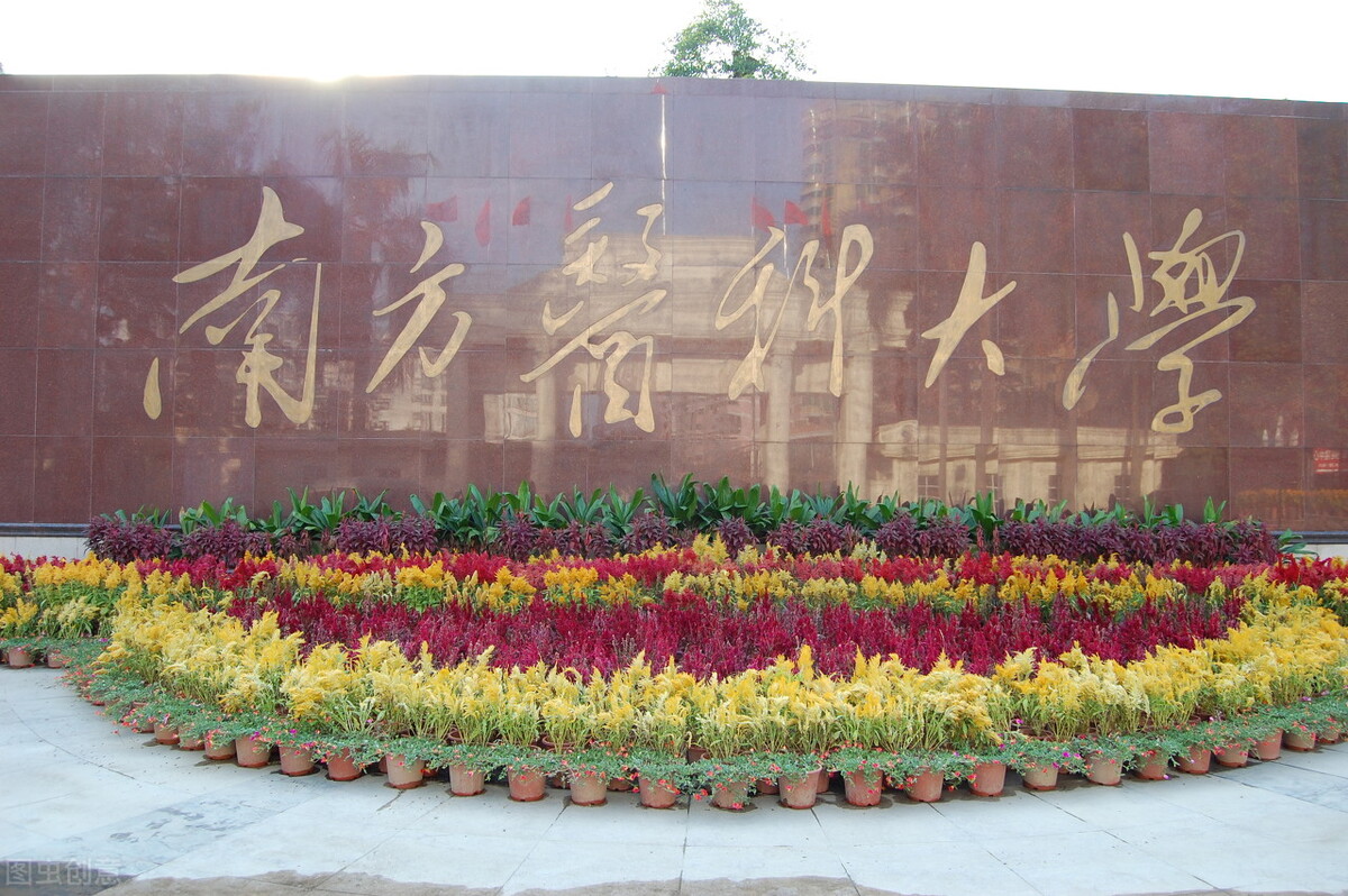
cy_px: 448
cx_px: 674
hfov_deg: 67.4
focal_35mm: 27
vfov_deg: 47.9
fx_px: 1010
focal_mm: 18
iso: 200
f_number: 5.6
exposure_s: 1/80
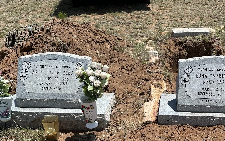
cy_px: 100
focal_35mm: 44
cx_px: 156
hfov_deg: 44.4
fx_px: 270
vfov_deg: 28.9
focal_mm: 6.86
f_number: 1.78
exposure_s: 1/5000
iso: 80
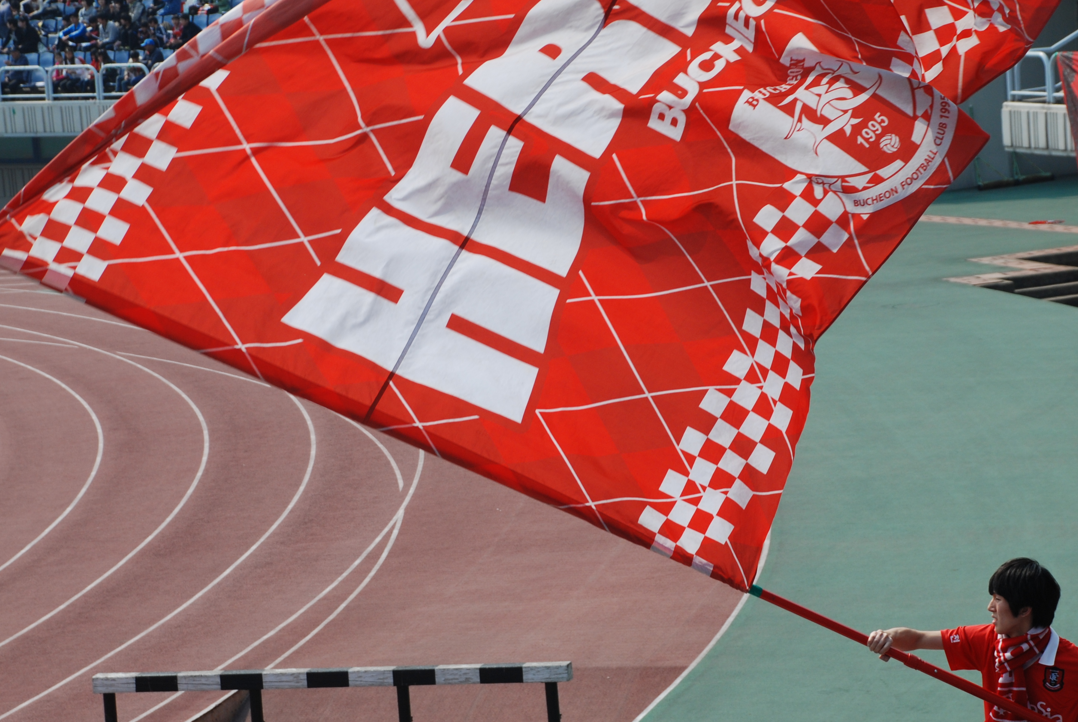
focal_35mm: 141
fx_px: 4227
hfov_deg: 14.5
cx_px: 573
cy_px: 376
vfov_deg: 9.8
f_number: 6.3
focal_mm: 70
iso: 200
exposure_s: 1/640
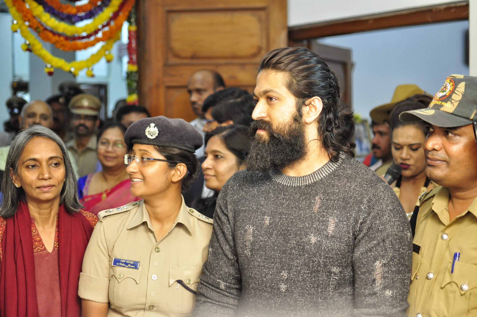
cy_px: 158
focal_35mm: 52
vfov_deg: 25.7
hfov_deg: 37.9
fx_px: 695
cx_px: 238
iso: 800
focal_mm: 35
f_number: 1.8
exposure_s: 1/160
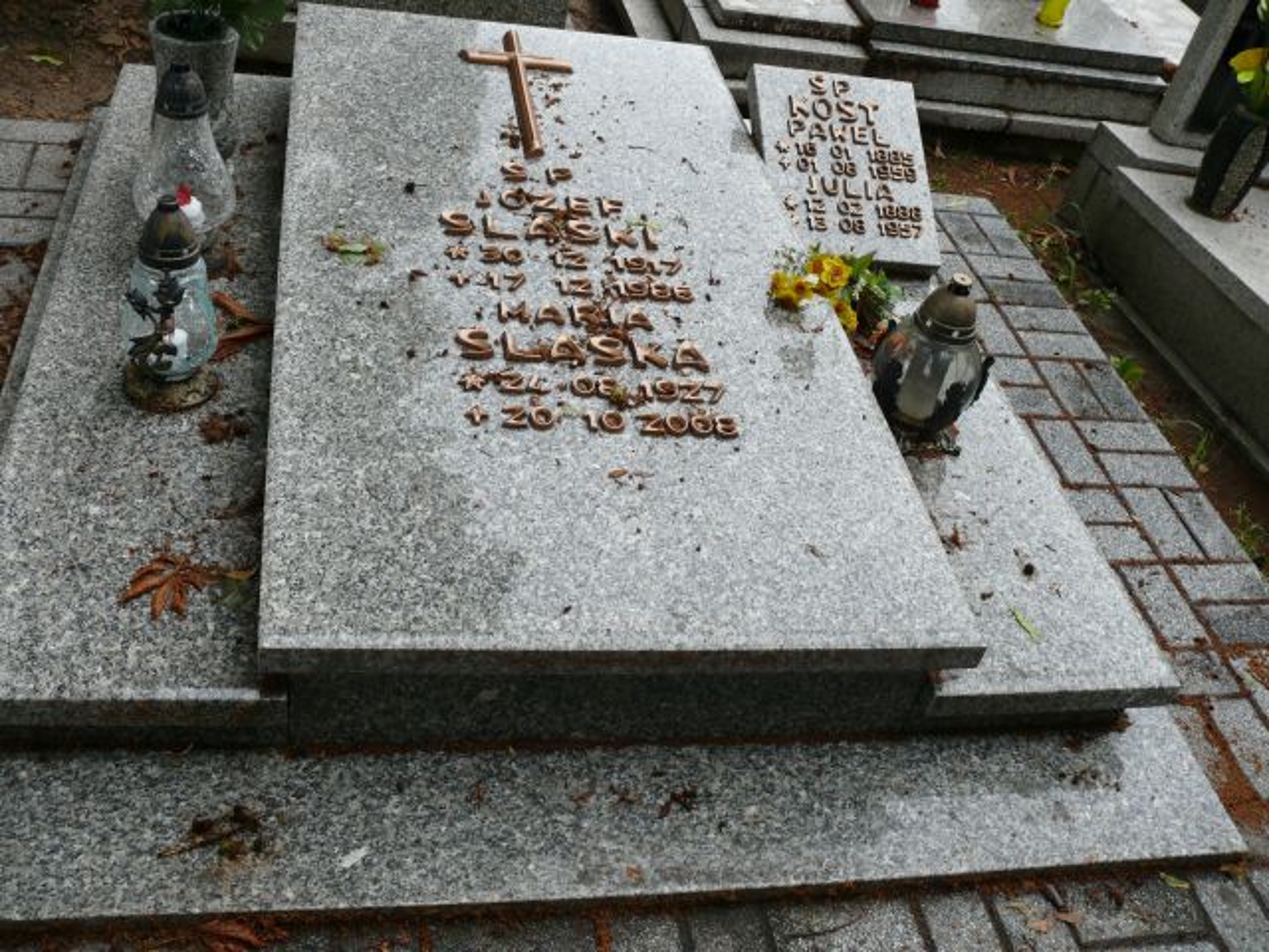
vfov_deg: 40.7
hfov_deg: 52.6
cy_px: 476
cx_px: 634
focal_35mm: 35
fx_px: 1283
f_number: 2.8
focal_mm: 7.4
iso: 100
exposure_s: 1/100
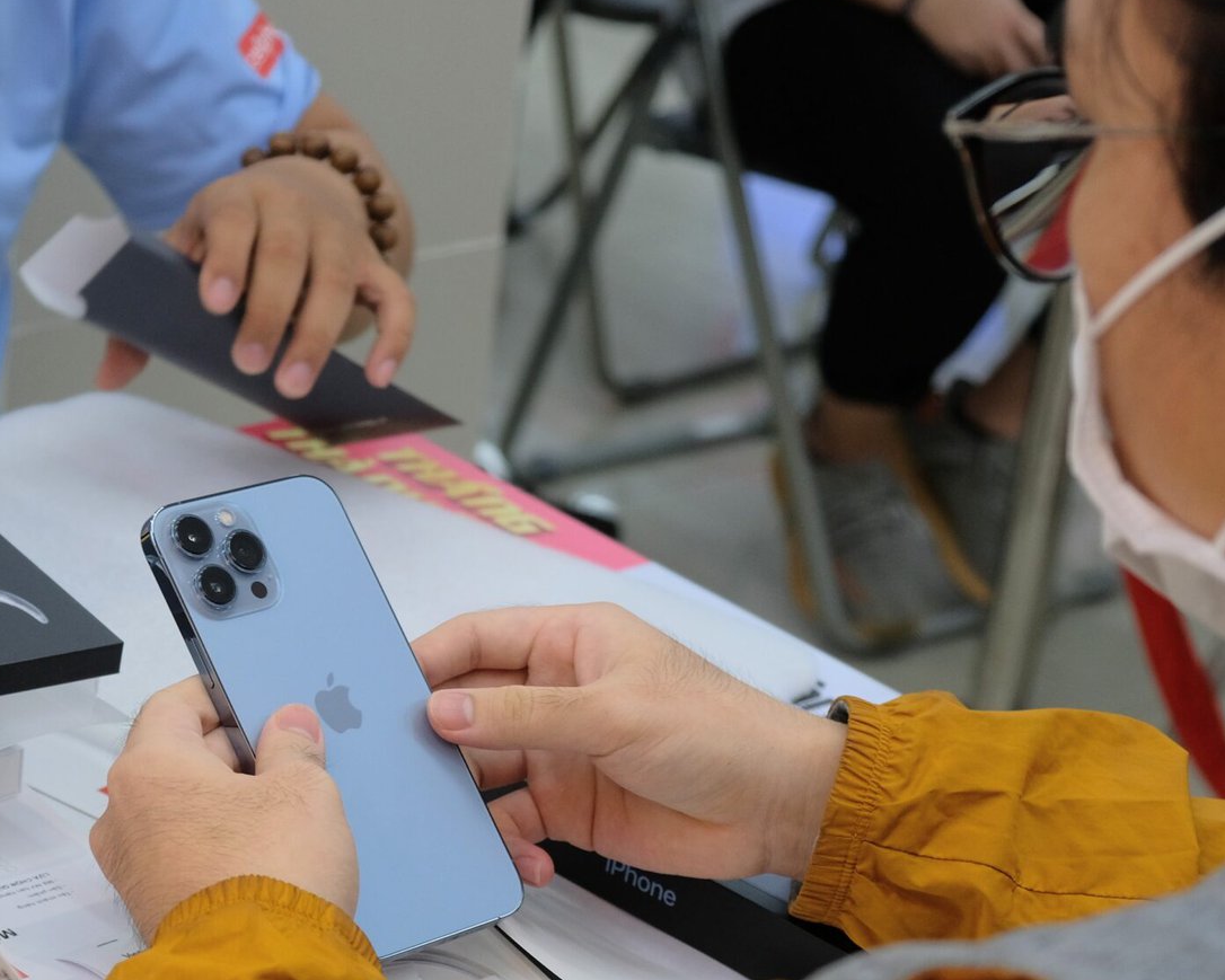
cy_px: 616
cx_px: 352
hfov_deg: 18.7
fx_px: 3698
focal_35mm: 102
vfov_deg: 15.1
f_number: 3.6
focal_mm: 39
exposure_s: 1/160
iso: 500
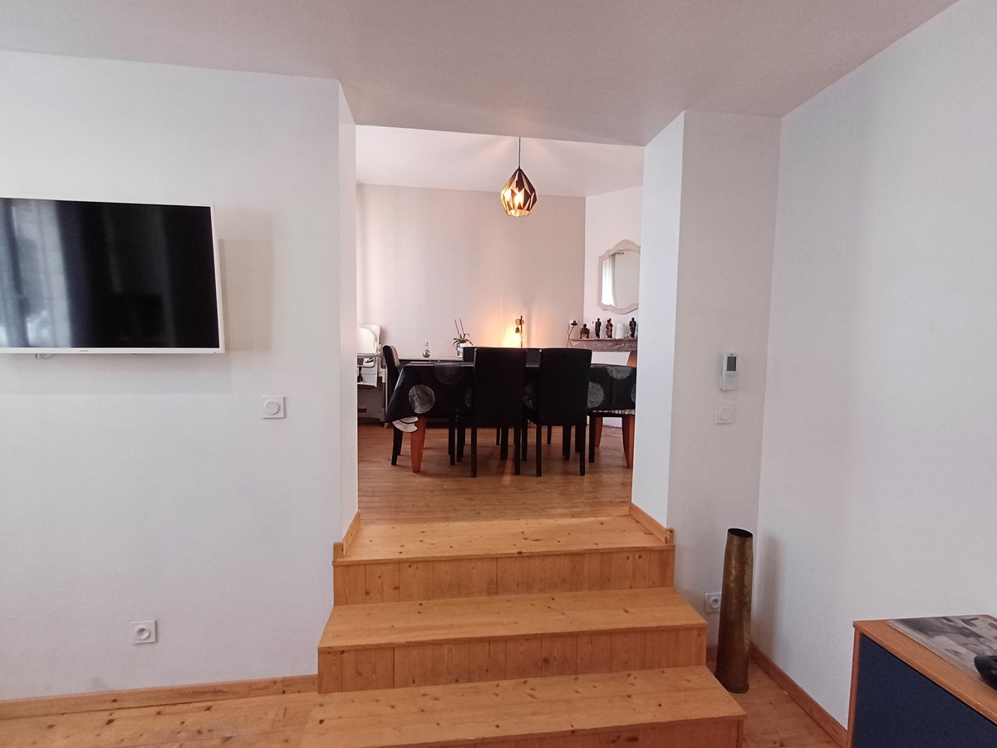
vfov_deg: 78.1
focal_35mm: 16
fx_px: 461
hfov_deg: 94.5
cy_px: 374
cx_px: 498
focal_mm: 1.64
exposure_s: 1/50
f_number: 2.2
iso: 200
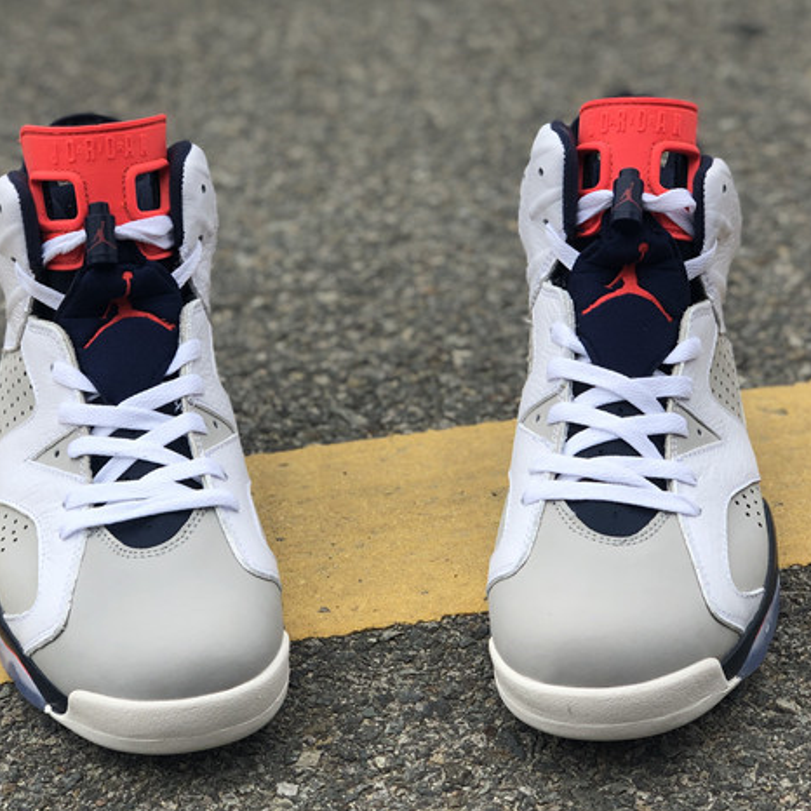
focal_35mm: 73
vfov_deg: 23.7
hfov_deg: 23.7
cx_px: 348
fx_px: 1935
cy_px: 412
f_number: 2.4
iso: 16
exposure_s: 1/428
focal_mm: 6
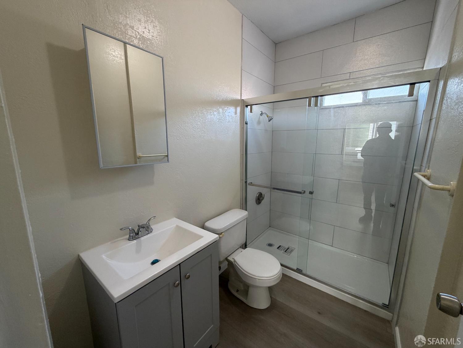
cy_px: 174
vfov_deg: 85.7
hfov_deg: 102.1
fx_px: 187
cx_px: 232
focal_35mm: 14
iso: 200
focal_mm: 2.22
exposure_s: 1/60
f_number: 2.2
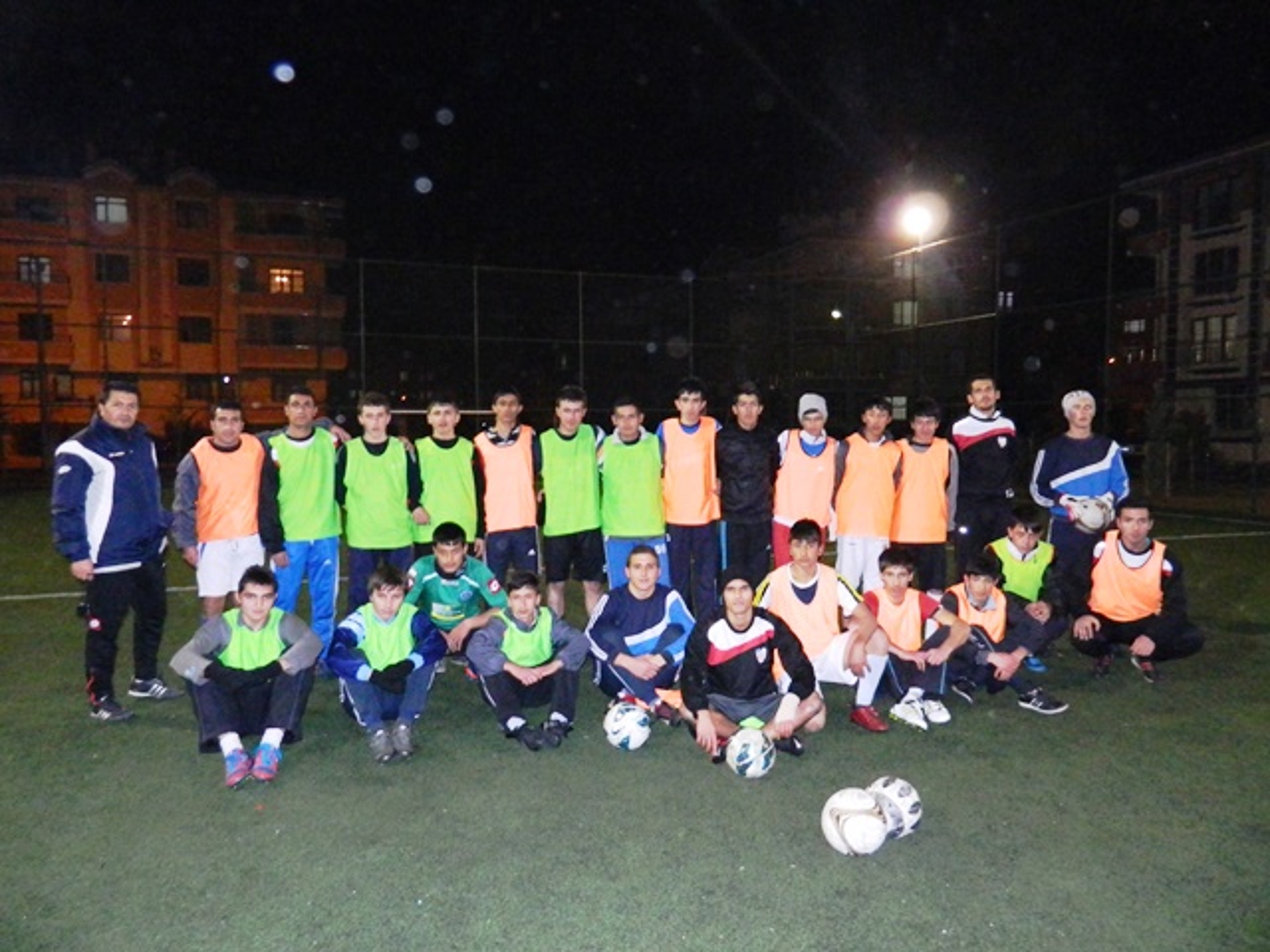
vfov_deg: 54.9
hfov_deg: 69.4
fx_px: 917
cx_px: 635
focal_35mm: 25
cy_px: 476
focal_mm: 4.5
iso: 800
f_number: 3.1
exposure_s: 1/30
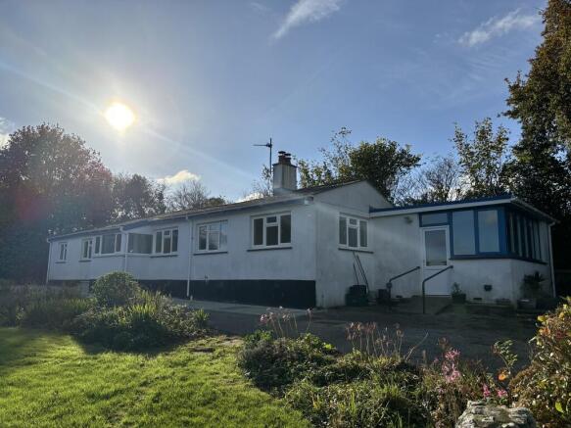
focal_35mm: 26
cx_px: 286
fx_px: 429
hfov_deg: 67.3
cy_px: 214
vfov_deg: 53.0
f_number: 1.6
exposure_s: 1/6329
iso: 50
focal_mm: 5.96
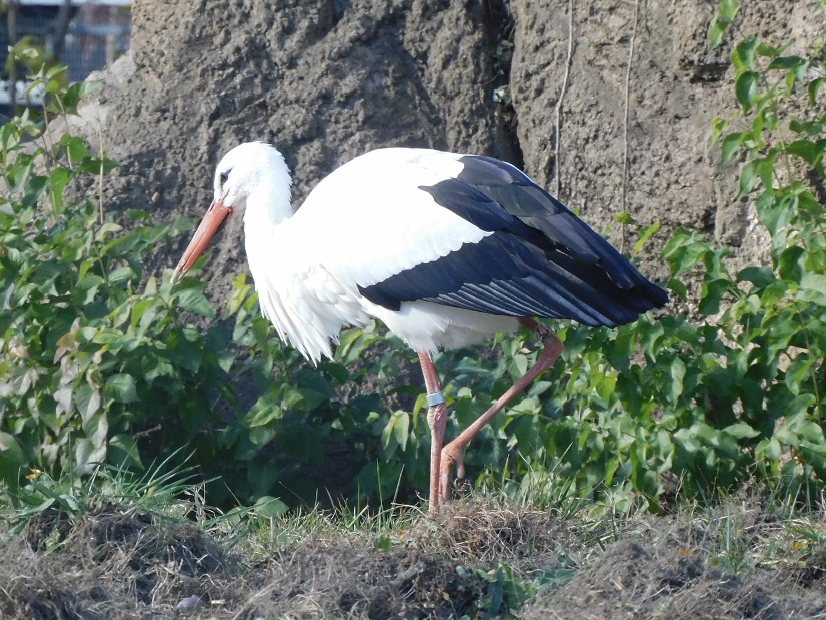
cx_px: 413
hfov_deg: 2.8
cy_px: 310
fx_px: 16703
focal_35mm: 700
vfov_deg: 2.1
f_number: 5.6
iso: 360
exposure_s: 1/250
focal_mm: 125.4
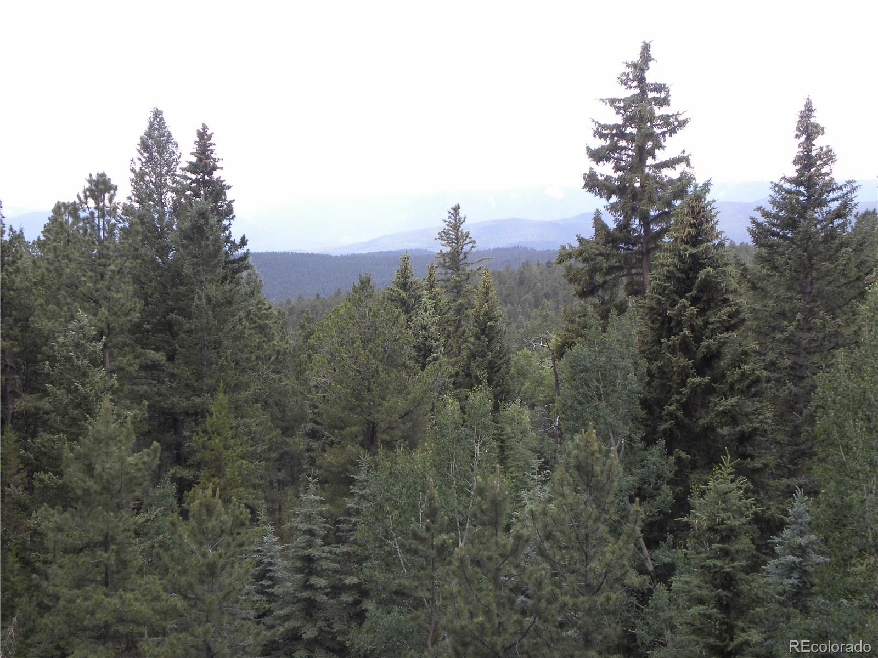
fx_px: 1471
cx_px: 439
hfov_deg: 33.2
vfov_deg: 25.2
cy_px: 329
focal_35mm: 58
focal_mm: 10.3
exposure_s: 1/144
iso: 64
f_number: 3.5
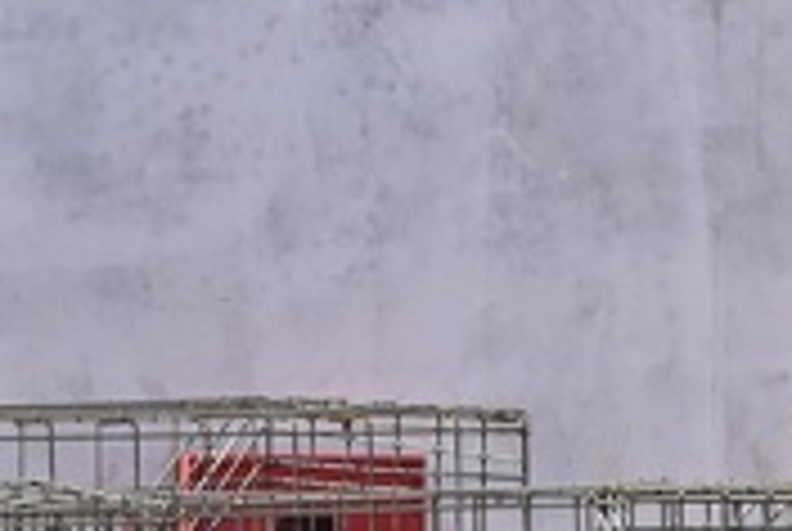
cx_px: -729
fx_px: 16990
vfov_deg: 1.8
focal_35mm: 771
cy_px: 562
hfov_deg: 2.7
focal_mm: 135
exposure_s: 1/1250
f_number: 5.6
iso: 250
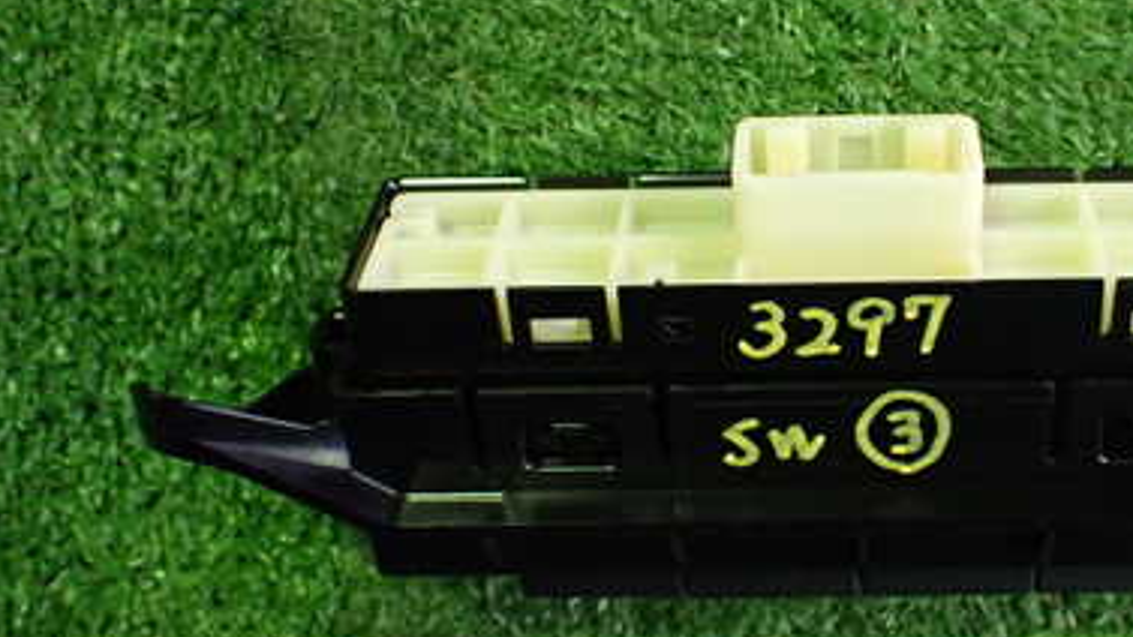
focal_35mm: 52
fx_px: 1562
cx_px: 826
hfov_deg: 39.0
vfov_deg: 23.0
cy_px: 252
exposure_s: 1/60
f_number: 2.3
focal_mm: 5.4
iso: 800
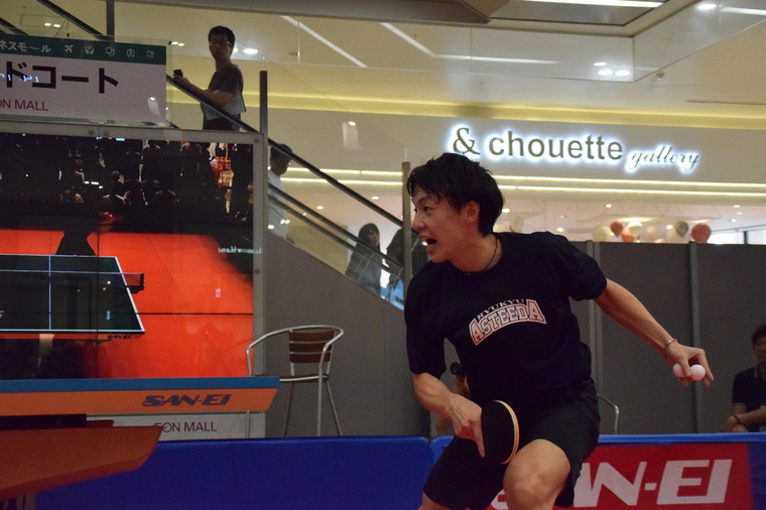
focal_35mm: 66
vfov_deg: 20.6
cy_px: 255
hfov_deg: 30.5
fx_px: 1404
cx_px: 383
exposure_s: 1/1250
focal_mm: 44
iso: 10000
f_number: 4.8
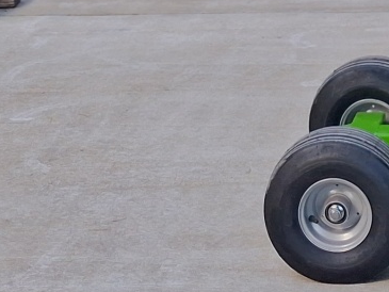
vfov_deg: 9.9
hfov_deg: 13.7
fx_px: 1596
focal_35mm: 142
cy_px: -225
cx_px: 371
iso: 20
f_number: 1.8
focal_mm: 4
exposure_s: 1/242
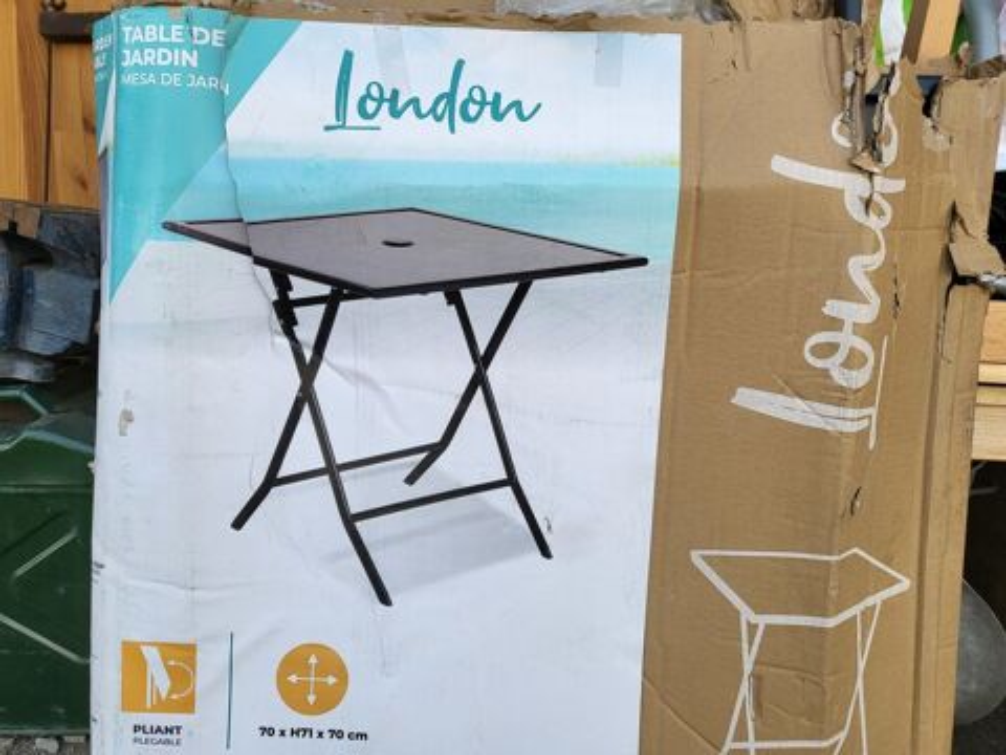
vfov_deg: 53.1
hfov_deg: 67.3
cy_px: 378
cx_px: 503
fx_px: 756
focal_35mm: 26
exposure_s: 1/914
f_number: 1.8
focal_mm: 4.25
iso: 50
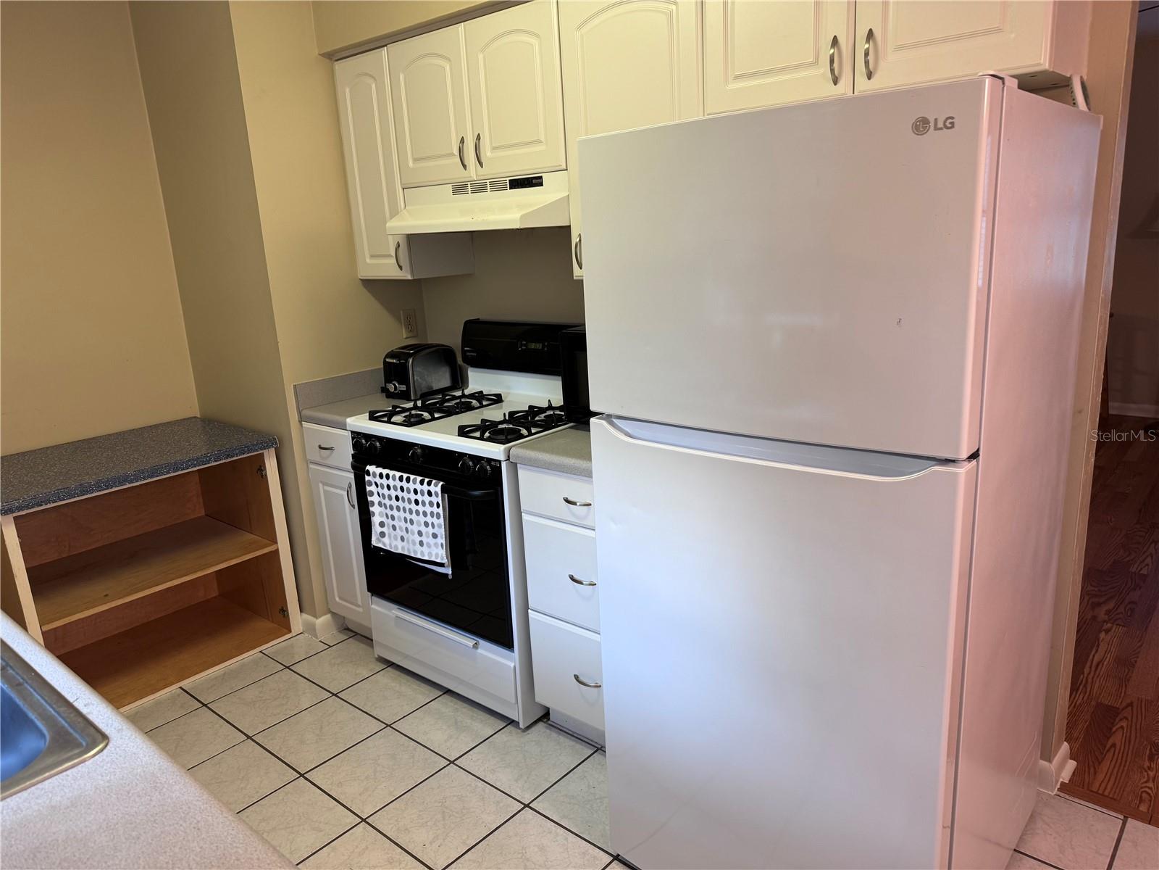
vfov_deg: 56.8
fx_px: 804
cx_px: 580
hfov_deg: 71.6
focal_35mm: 24
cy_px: 435
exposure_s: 1/60
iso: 125
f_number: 1.78
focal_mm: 6.76
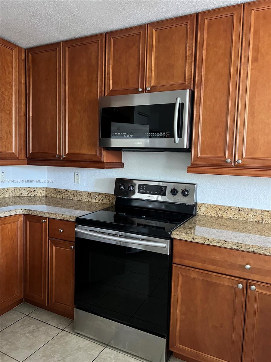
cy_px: 181
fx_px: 271
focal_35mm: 26
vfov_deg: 67.3
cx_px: 136
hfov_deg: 53.1
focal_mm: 5.7
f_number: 1.5
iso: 500
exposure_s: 1/40
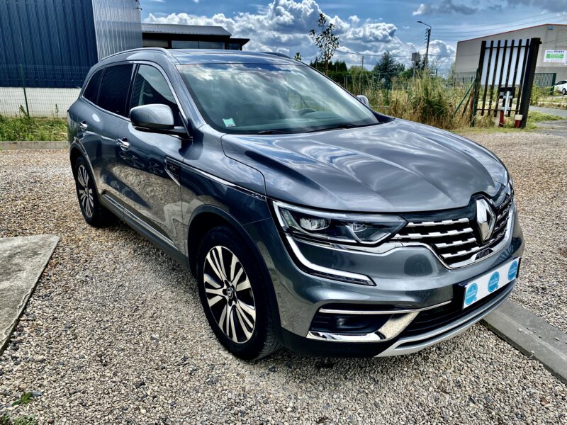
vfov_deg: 53.1
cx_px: 284
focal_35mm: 26
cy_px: 212
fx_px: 426
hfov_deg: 67.3
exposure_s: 1/1429
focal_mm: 4.25
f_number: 1.8
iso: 32
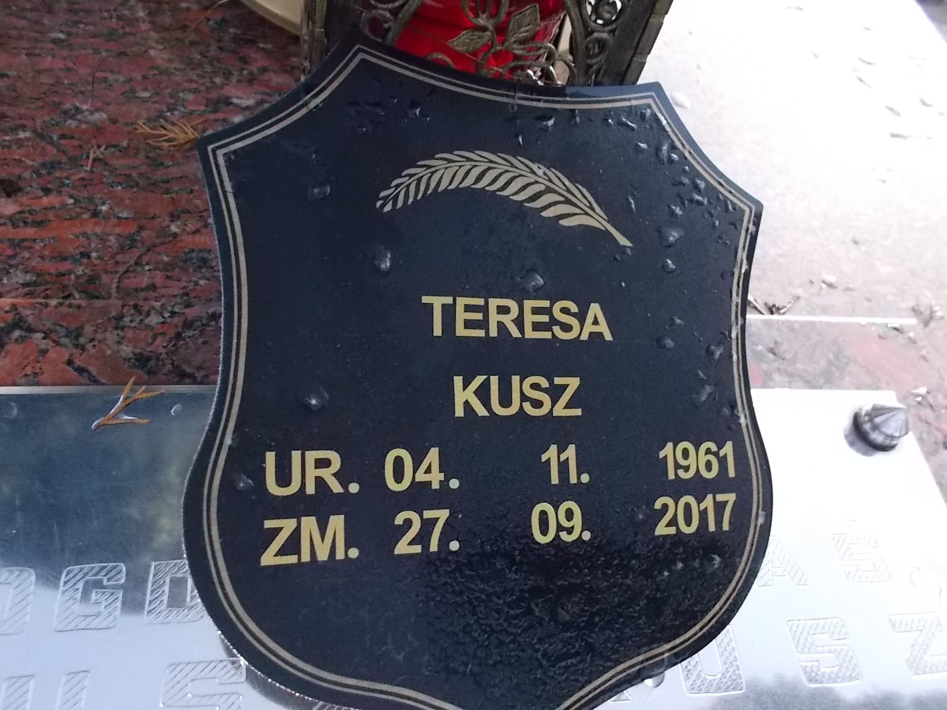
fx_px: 711
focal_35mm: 26
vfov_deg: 53.1
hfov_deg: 67.3
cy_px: 355
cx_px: 474
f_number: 8
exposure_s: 1/80
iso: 400
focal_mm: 4.6
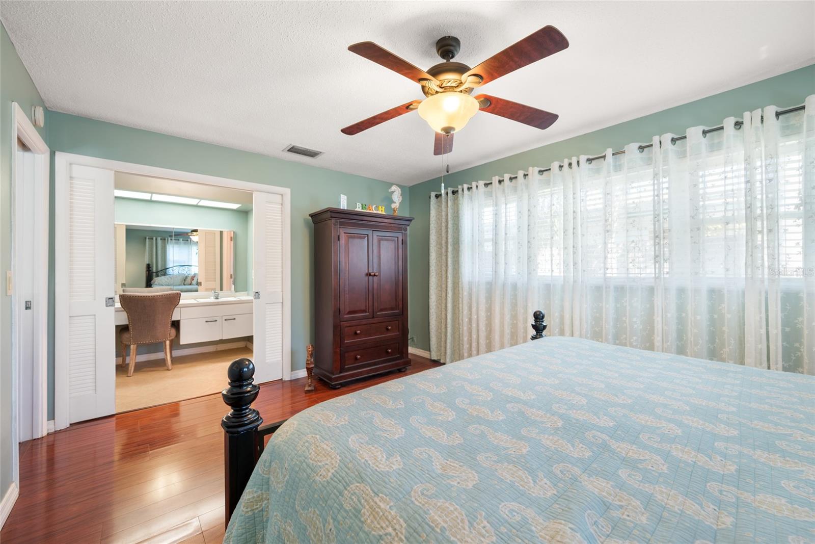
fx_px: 317
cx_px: 408
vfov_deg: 81.2
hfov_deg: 104.2
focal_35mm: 14
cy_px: 272
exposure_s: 1/1.67
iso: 250
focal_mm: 14
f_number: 6.3
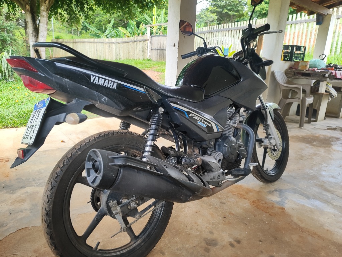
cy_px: 128
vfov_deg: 56.8
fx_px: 237
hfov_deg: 71.6
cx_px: 171
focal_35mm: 24
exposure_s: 1/120
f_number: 1.89
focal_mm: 5.89
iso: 81
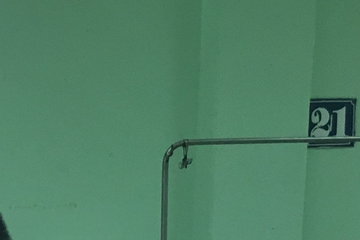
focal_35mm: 123
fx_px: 1230
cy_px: 460
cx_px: -333
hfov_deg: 14.3
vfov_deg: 10.4
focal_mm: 4.15
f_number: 2.2
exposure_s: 1/33
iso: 100
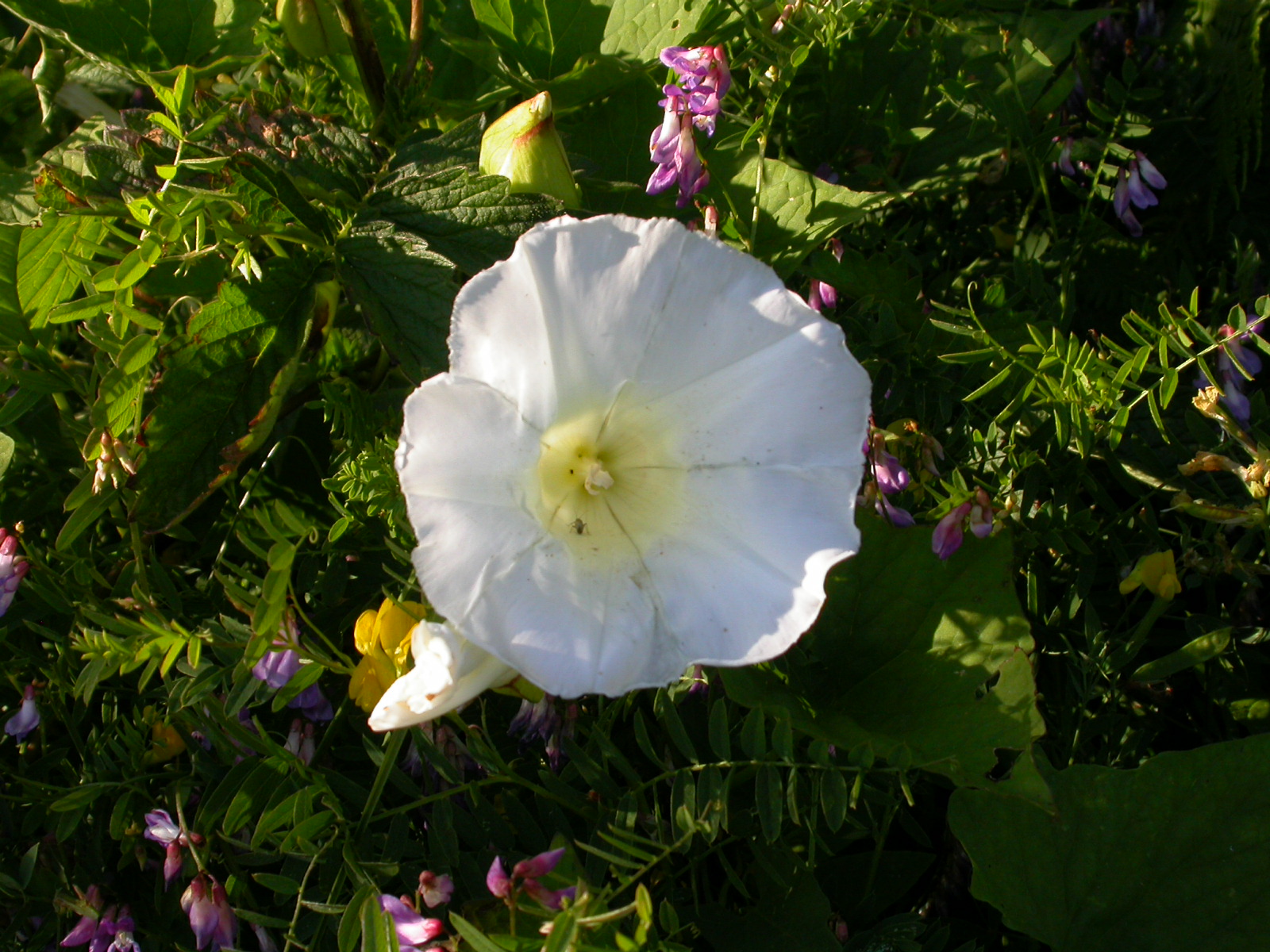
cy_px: 476
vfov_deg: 22.6
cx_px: 635
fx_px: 2385
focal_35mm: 65
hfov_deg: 29.8
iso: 100
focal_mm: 13.5
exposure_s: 1/193
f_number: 6.5
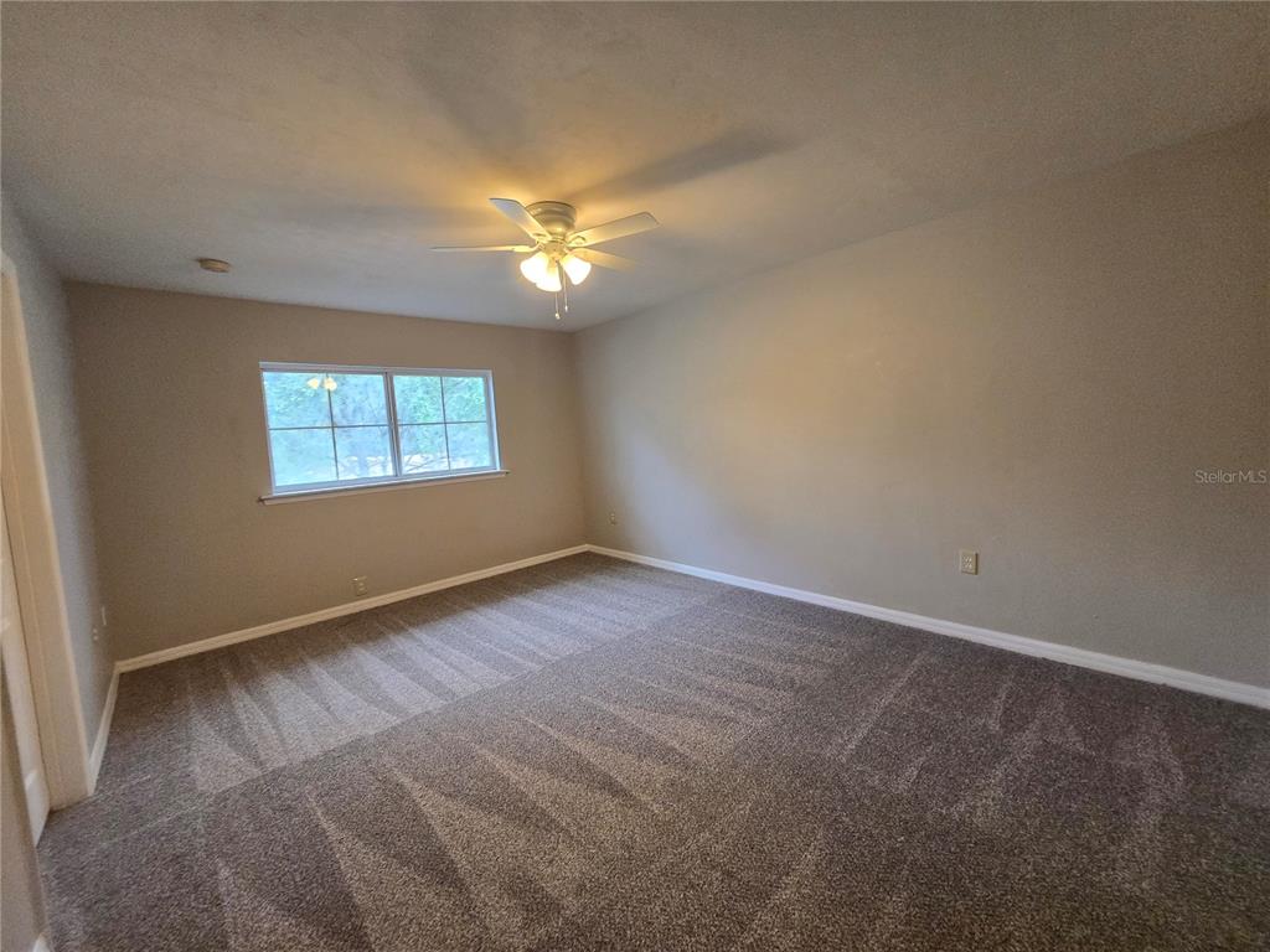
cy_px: 476
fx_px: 477
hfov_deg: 106.2
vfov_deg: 89.9
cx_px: 635
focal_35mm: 13
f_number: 2.2
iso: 160
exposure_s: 1/60
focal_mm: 1.7
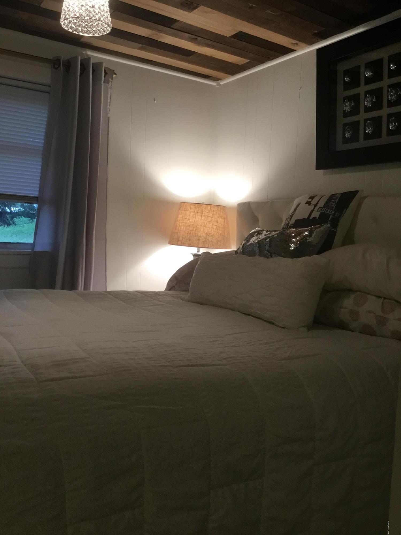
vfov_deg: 58.4
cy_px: 268
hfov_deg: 45.4
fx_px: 479
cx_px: 200
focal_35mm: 31
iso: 40
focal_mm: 3.3
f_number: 2.4
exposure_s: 1/30
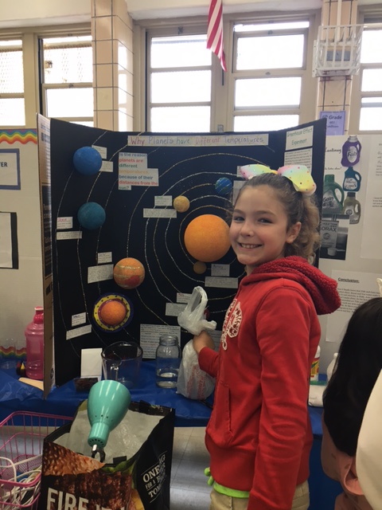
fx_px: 427
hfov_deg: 48.2
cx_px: 191
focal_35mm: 29
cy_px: 255
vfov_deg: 61.7
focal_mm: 4.15
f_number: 2.2
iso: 25
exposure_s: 1/30
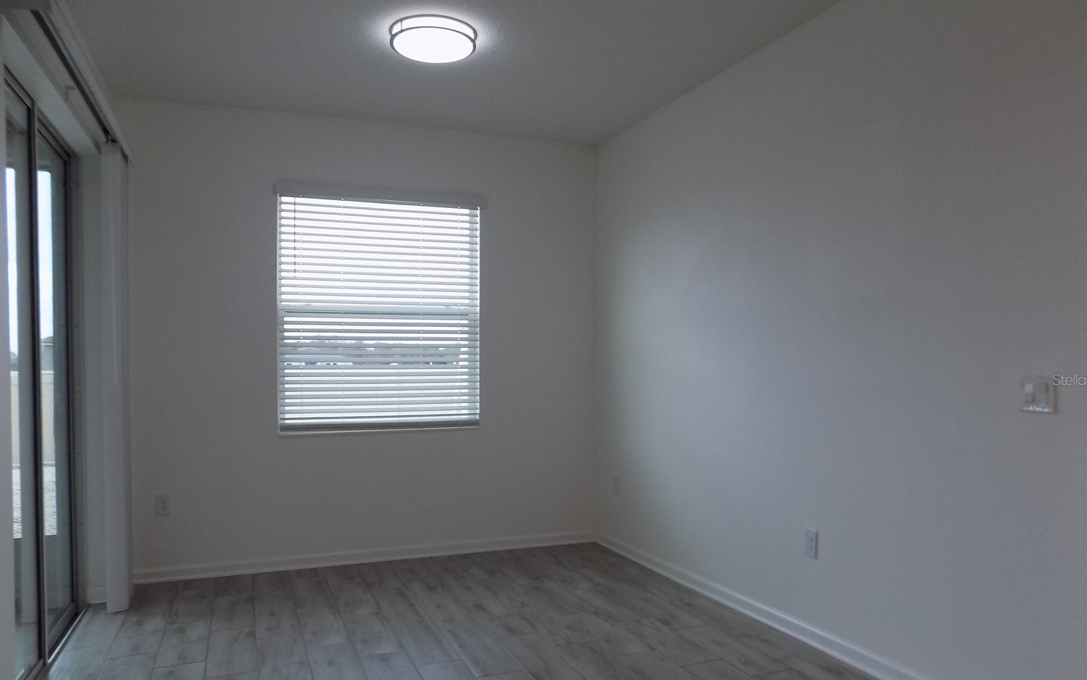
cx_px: 541
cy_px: 379
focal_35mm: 26
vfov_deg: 47.5
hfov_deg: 70.4
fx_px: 770
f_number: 3.1
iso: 80
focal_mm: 4
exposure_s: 1/60
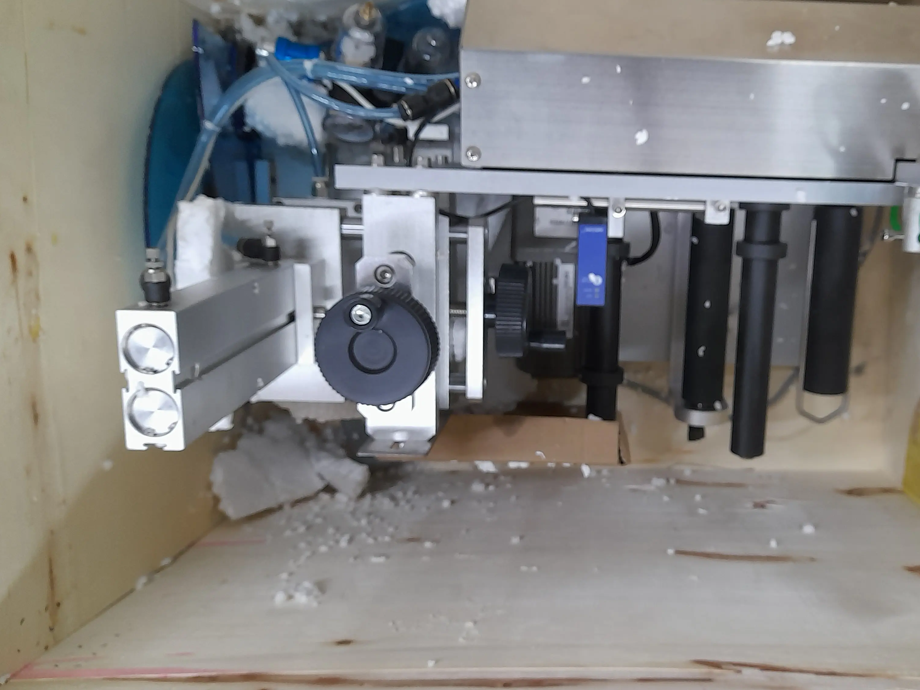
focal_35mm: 33
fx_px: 877
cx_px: 599
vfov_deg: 42.9
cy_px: 334
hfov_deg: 54.4
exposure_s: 1/30
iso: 250
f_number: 2
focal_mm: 4.6
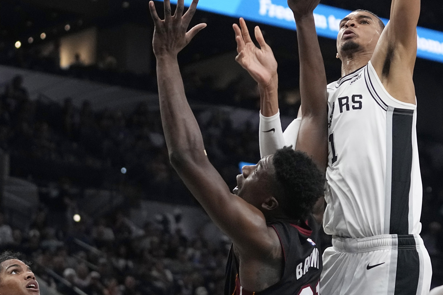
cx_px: 373
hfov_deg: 12.2
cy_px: 98
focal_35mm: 168
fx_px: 2067
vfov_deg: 8.2
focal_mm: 70
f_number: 2.8
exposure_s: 1/2000
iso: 4000
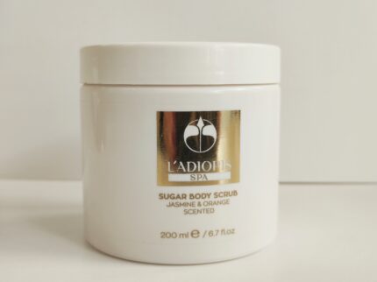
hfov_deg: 69.4
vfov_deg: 54.8
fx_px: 272
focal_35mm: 25
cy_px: 141
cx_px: 188
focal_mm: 4.7
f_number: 1.79
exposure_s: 1/100
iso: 185
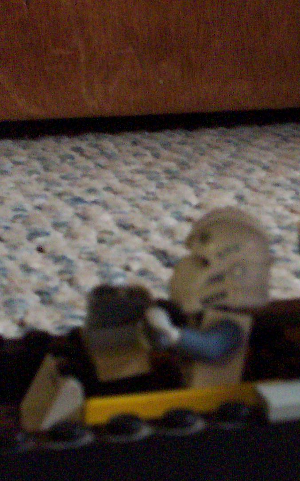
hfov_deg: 15.9
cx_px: 262
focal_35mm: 81
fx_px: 1060
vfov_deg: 25.5
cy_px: 206
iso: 400
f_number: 4.5
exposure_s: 1/8
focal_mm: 5.9
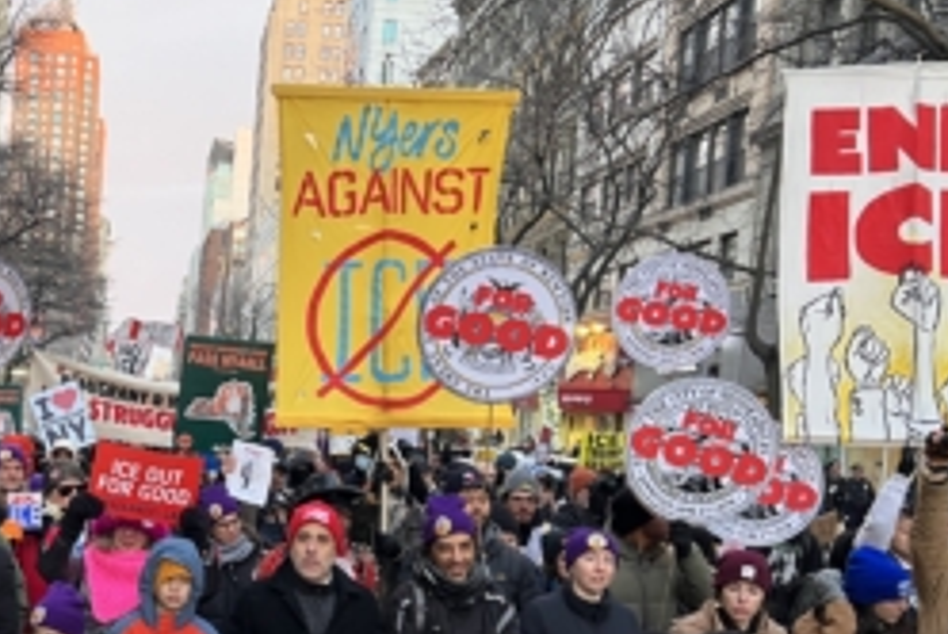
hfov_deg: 38.1
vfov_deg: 27.3
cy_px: 470
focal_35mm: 49
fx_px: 1292
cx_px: 134
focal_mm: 5.7
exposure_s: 1/60
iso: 160
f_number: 1.5
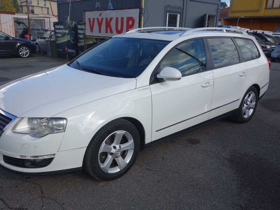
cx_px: 123
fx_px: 251
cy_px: 107
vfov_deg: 45.5
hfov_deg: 58.2
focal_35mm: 31
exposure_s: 1/320
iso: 125
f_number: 5.6
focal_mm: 10.4
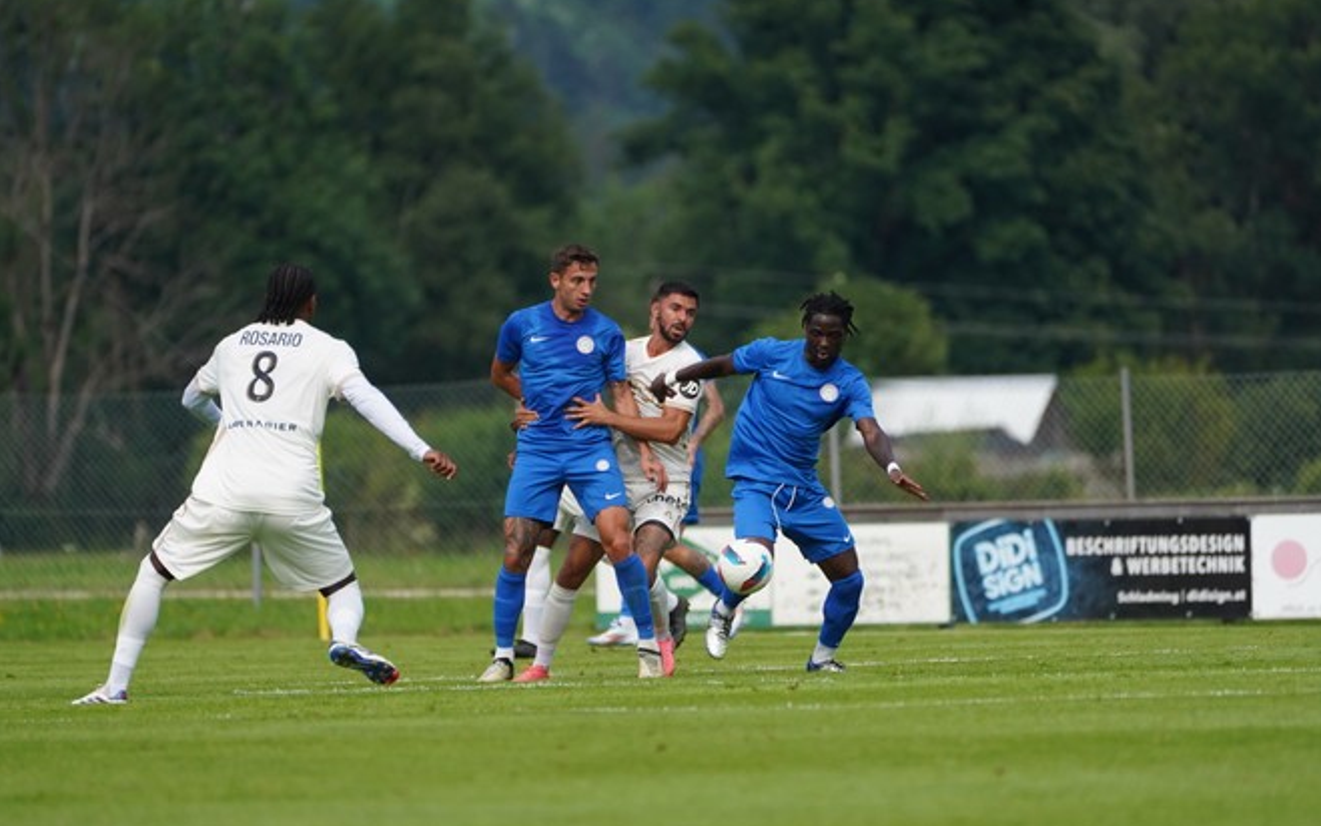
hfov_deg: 4.6
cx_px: 605
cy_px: 436
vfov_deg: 2.9
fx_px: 16490
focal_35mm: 458
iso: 1000
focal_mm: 400
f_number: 5.6
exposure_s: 1/2000
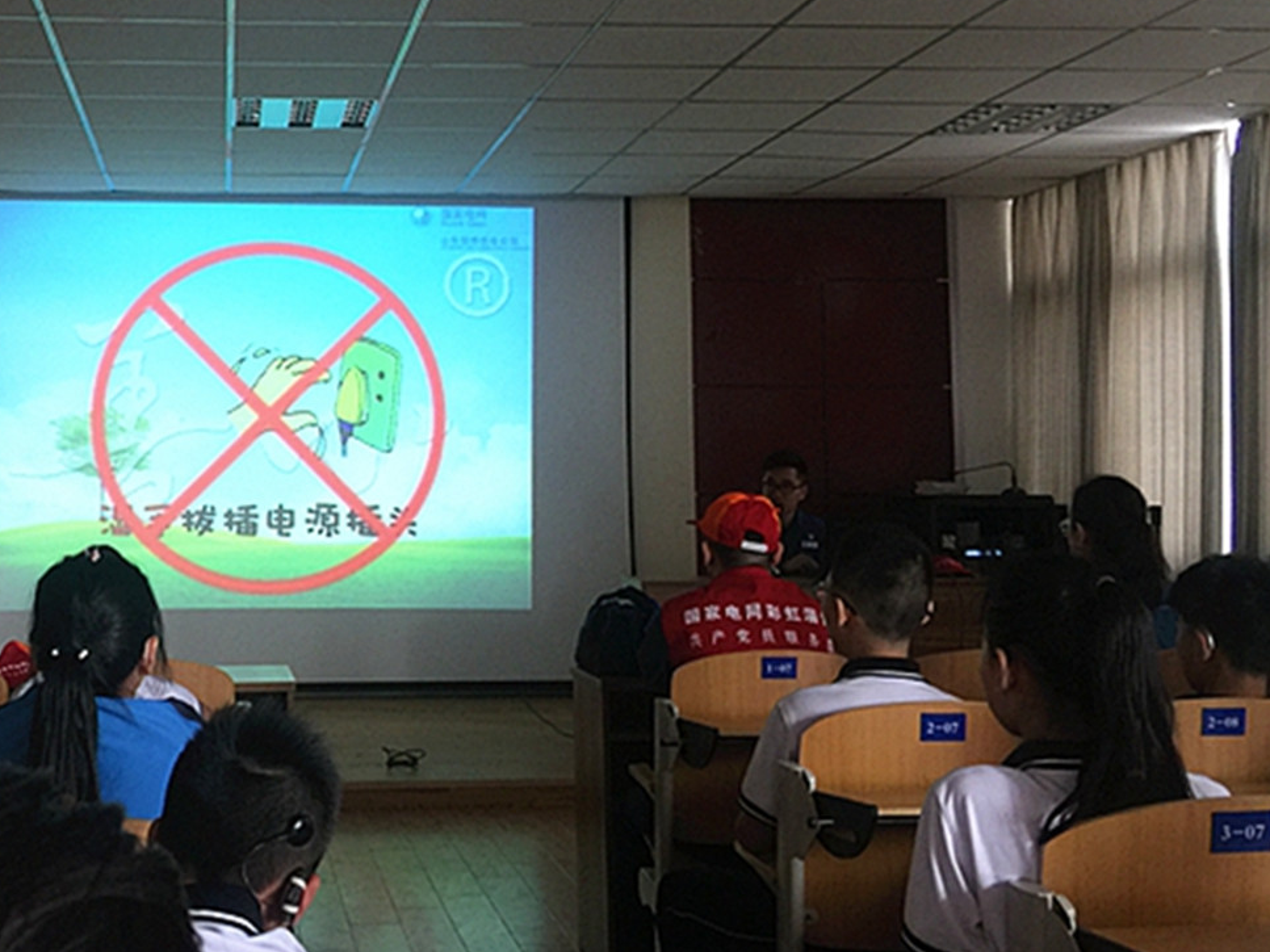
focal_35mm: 48
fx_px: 1761
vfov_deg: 30.1
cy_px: 337
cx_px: 338
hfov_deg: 38.8
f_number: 2.2
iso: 50
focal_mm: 4.15
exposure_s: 1/17
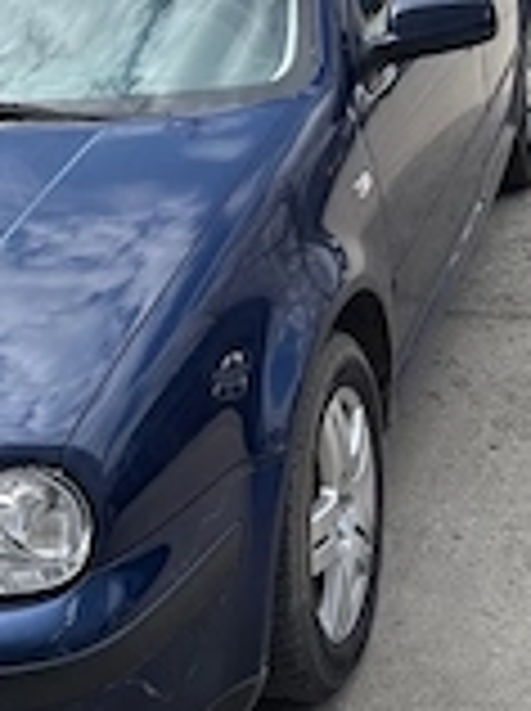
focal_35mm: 66
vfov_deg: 29.2
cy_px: 216
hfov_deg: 21.8
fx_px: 1354
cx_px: 86
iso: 50
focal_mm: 5.96
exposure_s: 1/1848
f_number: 1.6
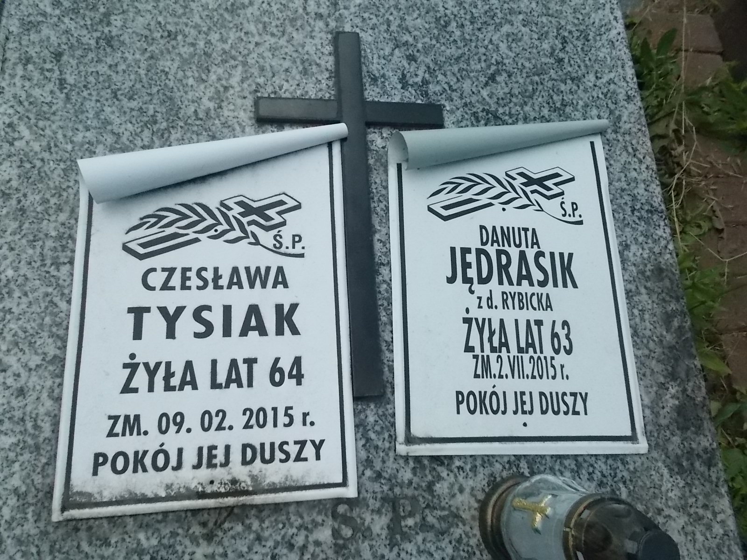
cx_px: 374
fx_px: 561
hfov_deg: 67.3
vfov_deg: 53.1
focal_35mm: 26
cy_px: 280
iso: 400
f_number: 8
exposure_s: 1/1000
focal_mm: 4.6
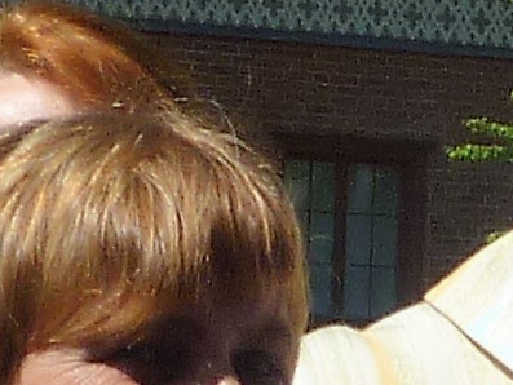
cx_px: 799
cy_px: 619
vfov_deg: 3.3
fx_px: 6656
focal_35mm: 449
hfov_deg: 4.4
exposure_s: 1/640
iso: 80
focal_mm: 7.8
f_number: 4.3
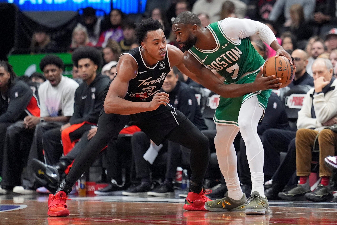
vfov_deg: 6.9
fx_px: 1872
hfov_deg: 10.3
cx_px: 168
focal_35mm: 200
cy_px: 112
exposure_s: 1/1600
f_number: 2.8
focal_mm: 200
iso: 4000
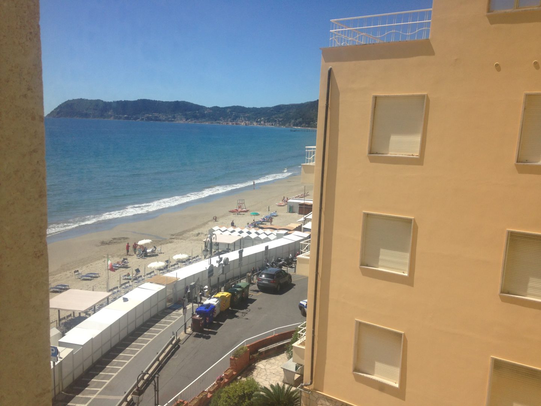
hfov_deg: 55.4
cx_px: 270
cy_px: 203
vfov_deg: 42.9
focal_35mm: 33
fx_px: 516
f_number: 2.4
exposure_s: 1/2088
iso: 50
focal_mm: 4.12
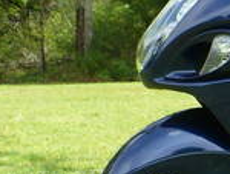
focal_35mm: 148
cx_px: 396
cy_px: 185
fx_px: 985
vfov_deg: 10.0
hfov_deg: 12.3
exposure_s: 1/400
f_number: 2.8
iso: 100
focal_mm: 6.1
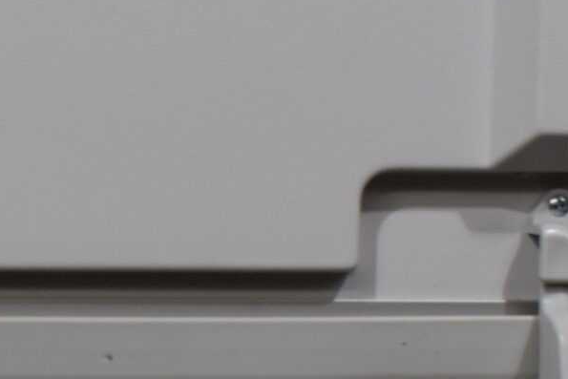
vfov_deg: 9.6
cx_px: -116
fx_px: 2241
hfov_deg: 14.0
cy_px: 377
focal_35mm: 142
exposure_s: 1/125
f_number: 5.6
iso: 360
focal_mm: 22
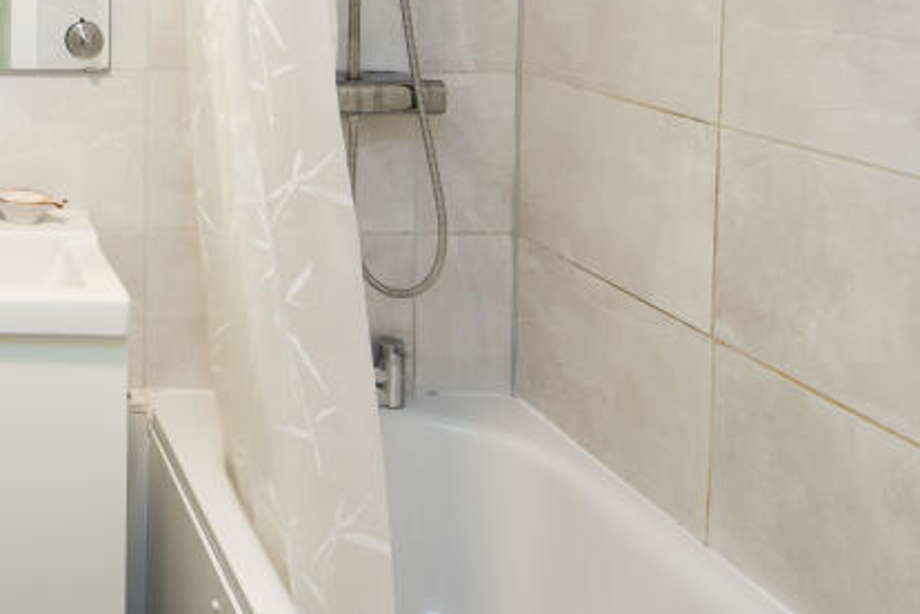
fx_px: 1073
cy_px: -17
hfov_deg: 38.4
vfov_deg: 29.5
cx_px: -91
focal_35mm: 42
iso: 250
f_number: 8
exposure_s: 1/3
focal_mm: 17
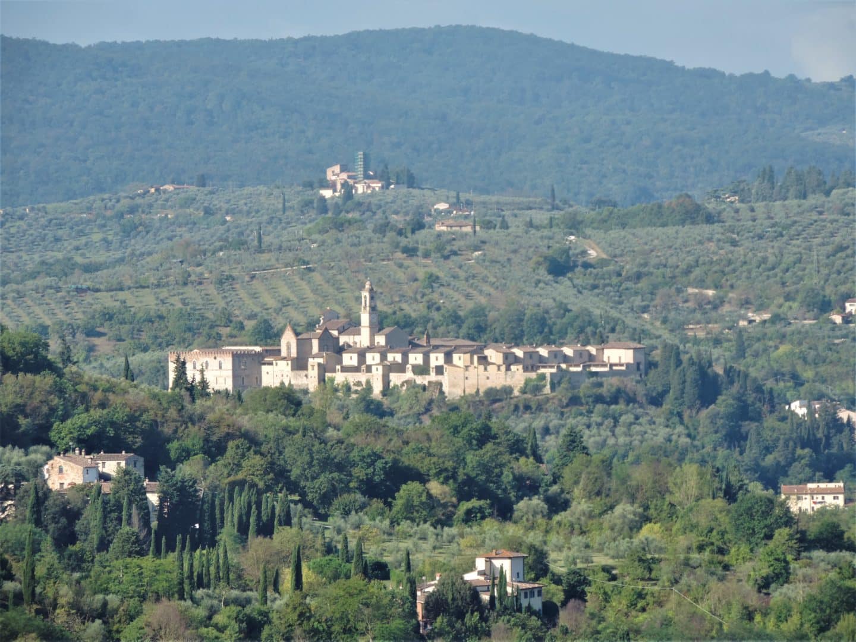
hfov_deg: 6.1
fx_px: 8037
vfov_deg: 4.6
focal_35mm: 325
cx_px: 428
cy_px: 321
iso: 80
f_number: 4.8
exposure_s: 1/250
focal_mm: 57.9
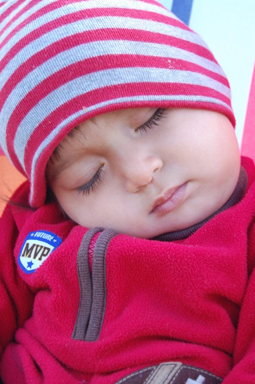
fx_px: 877
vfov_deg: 24.6
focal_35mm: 82
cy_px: 192
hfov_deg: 16.5
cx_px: 128
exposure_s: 1/80
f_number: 5.6
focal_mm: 55
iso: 400
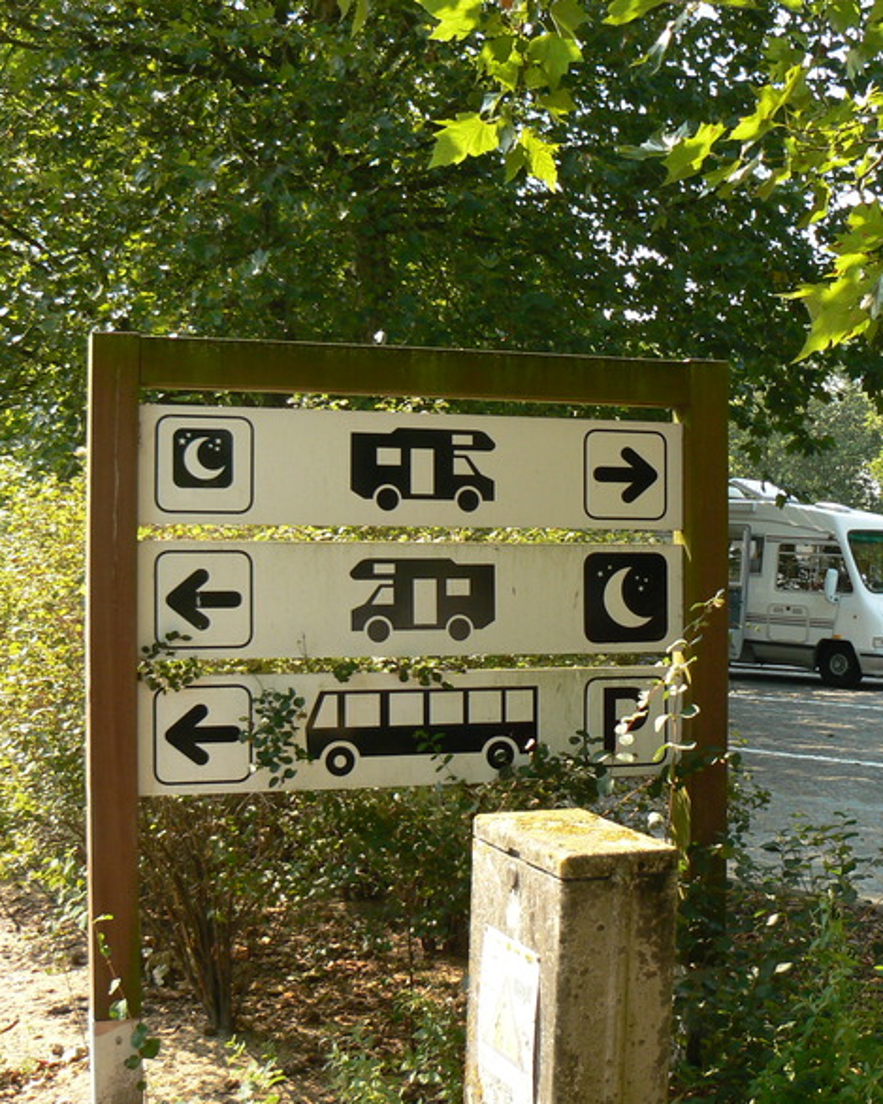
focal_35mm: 48
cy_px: 546
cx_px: 608
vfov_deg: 38.8
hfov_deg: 31.1
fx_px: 1568
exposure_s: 1/320
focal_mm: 6
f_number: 3.6
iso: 100
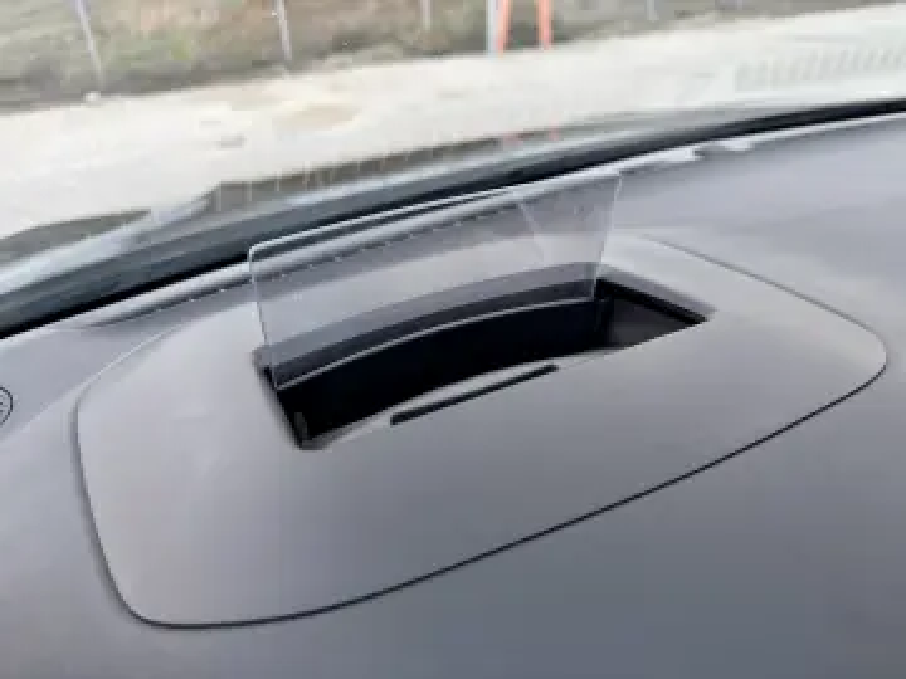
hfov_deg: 71.6
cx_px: 453
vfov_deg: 56.8
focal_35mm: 24
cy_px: 340
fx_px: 628
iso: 50
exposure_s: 1/126
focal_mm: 6.76
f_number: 1.78
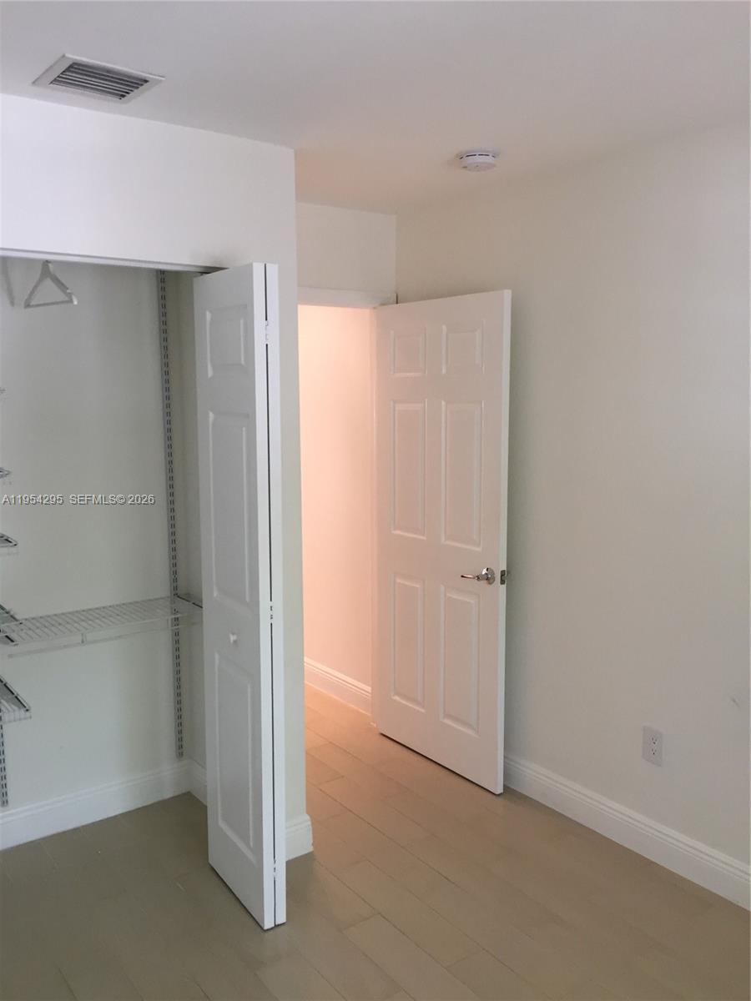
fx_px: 839
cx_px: 376
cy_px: 500
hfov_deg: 48.2
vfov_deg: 61.7
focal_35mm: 29
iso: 64
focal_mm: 4.15
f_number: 2.2
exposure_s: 1/30
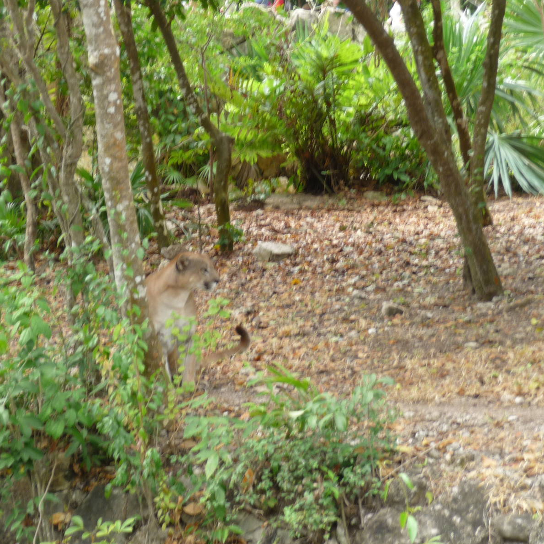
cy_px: 273
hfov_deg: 11.5
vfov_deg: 11.5
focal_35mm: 152
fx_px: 2703
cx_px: 223
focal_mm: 21.8
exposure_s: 1/40
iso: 100
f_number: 4.7
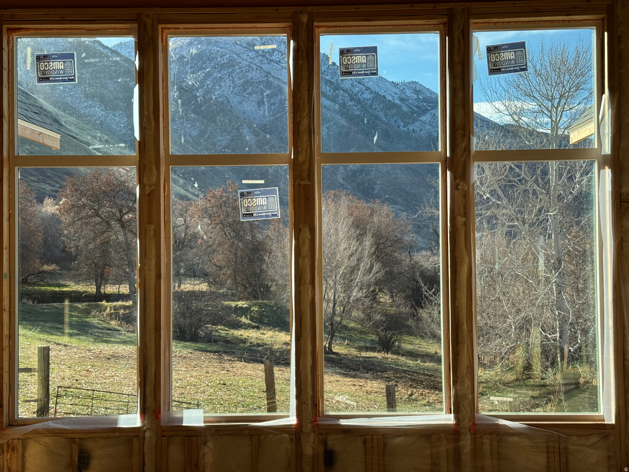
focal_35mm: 48
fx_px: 872
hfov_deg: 39.7
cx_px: 314
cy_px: 236
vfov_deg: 30.3
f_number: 1.78
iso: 64
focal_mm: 6.76
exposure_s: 1/1094
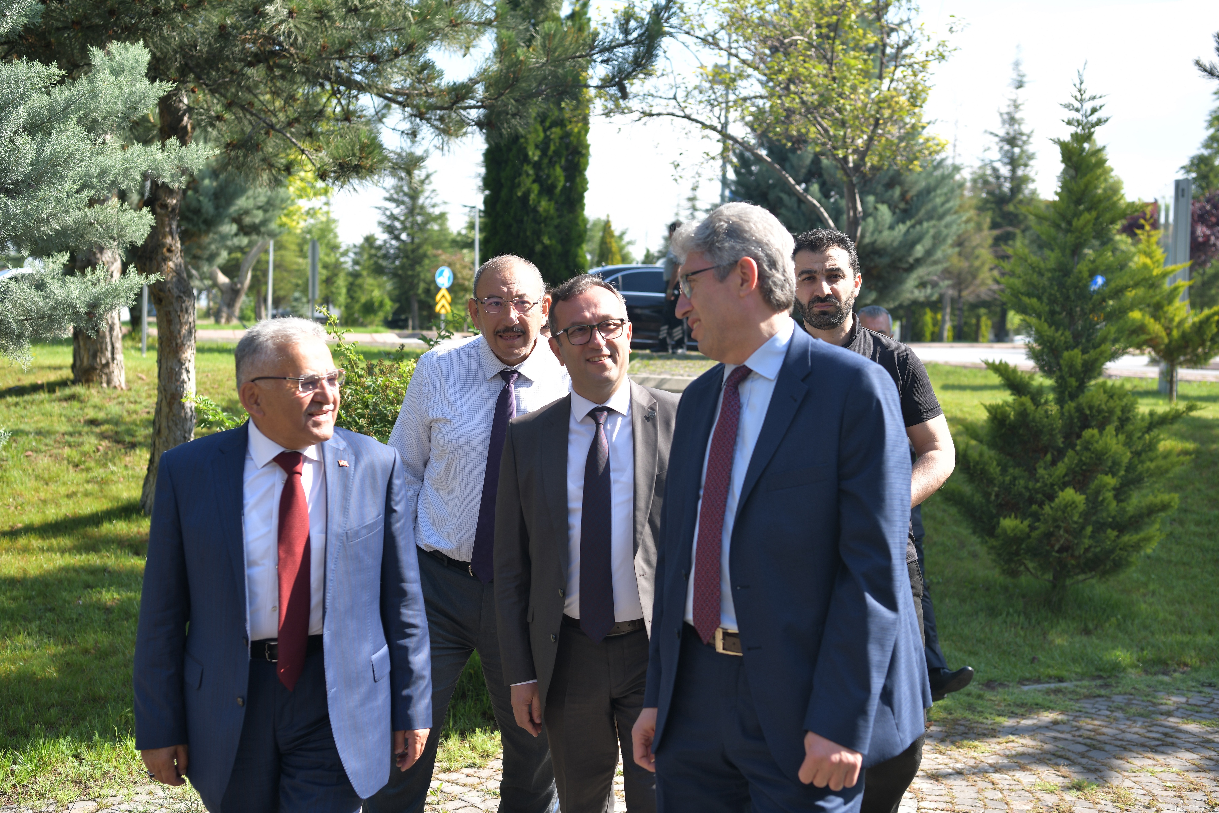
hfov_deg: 41.1
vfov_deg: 28.1
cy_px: 406
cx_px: 610
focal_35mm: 48
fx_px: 1625
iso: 125
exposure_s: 1/320
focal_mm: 48
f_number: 4
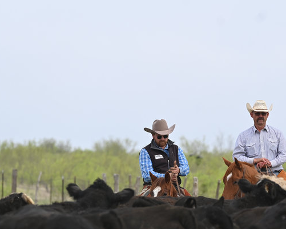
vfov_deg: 4.0
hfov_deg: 5.0
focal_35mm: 383
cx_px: 284
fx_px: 3243
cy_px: 162
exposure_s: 1/500
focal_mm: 200
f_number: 5
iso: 200
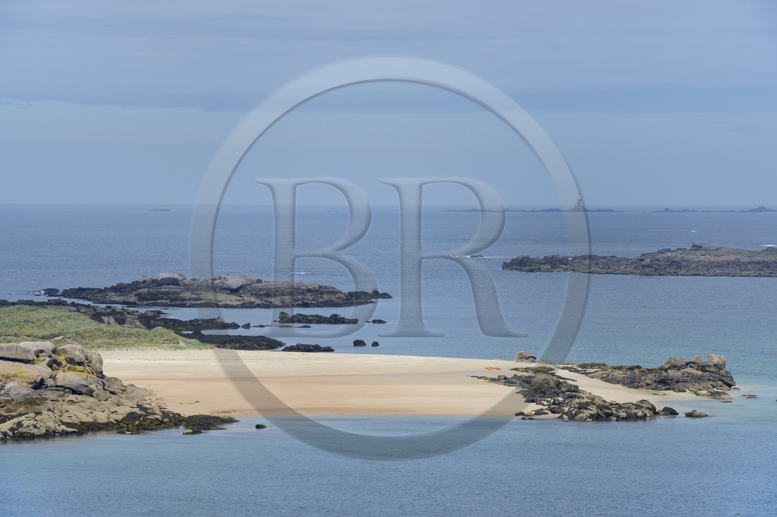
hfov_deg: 10.8
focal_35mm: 190
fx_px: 4097
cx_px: 388
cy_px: 258
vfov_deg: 7.2
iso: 200
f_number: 16
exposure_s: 1/250
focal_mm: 190
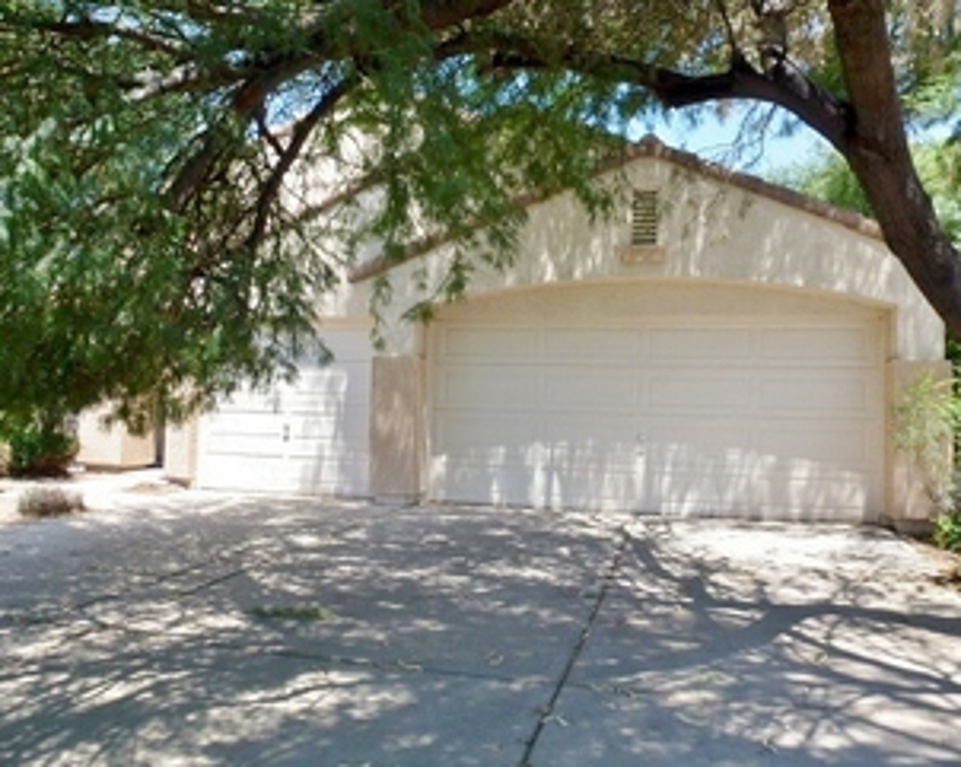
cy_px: 372
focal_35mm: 28
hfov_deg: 62.3
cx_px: 487
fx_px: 796
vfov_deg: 51.5
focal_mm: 4.3
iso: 100
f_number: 4
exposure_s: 1/250
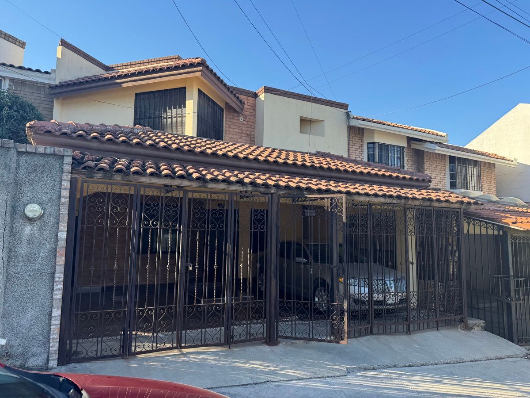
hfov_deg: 71.6
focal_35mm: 24
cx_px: 265
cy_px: 199
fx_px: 367
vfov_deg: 56.8
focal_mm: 6.76
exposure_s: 1/1151
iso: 80
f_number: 1.78
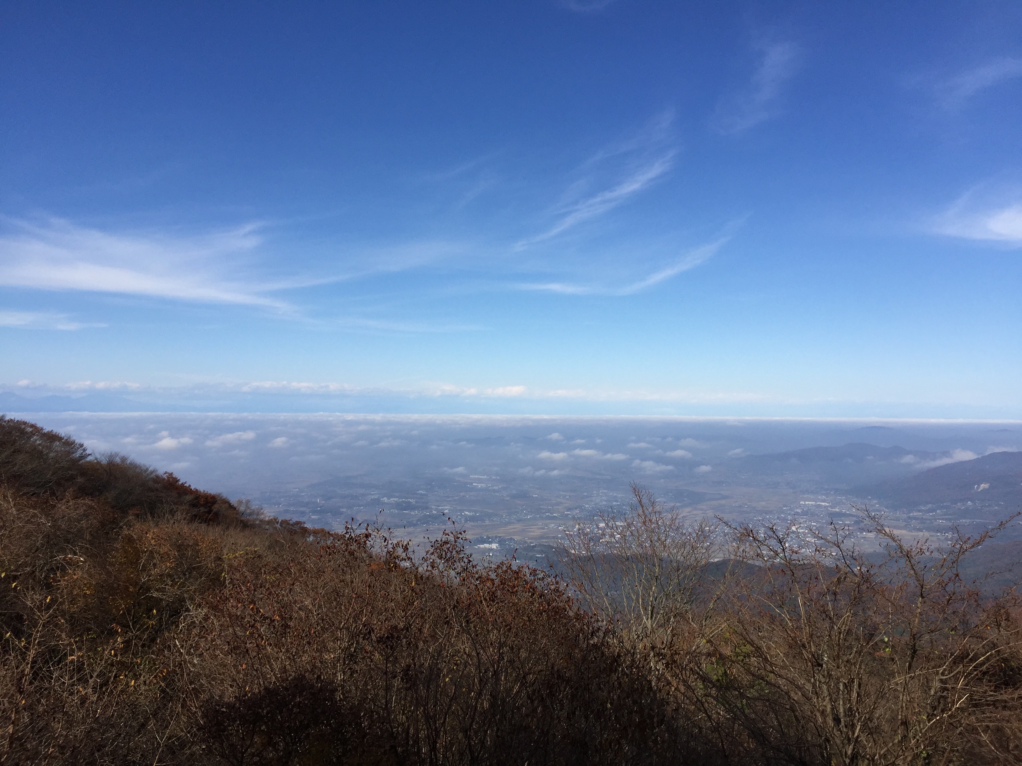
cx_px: 511
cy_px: 383
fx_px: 856
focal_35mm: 29
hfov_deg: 61.7
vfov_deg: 48.2
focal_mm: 4.15
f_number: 2.2
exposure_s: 1/3597
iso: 32
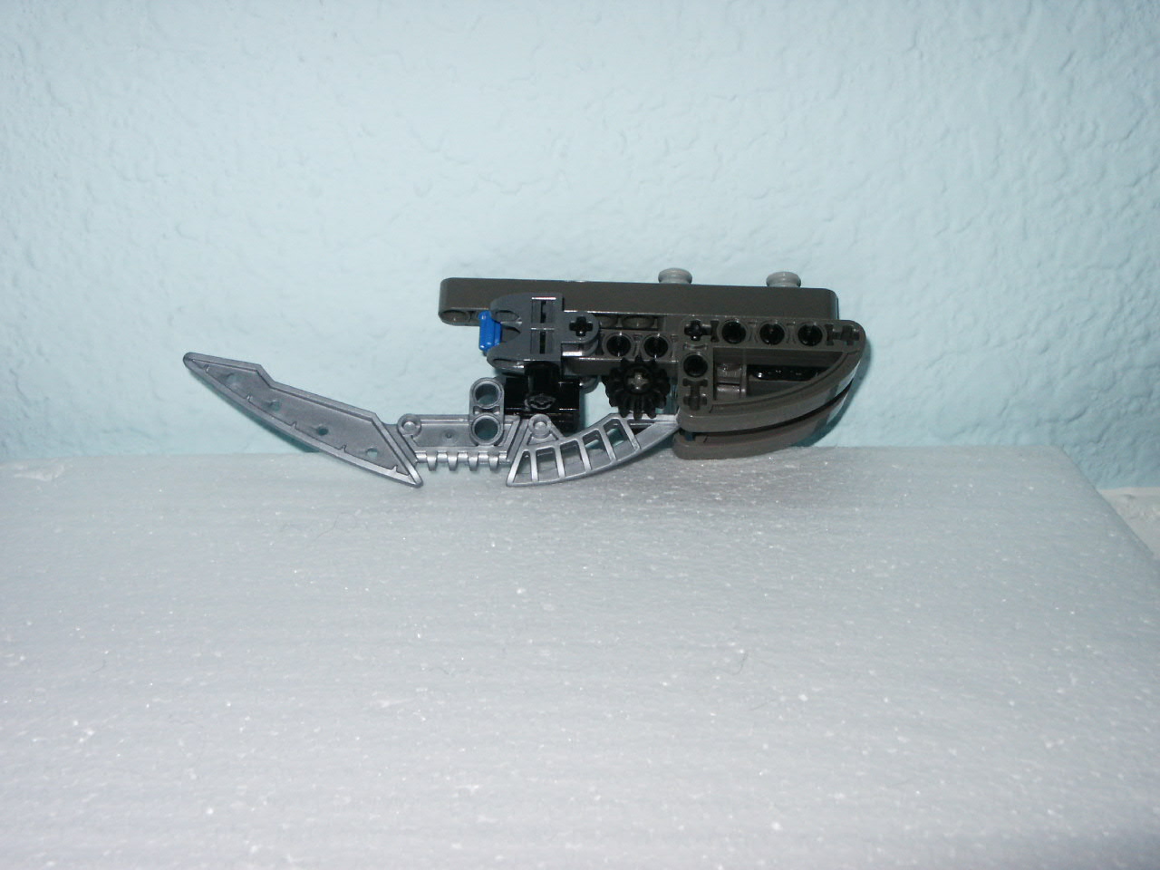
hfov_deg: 36.8
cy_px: 435
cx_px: 580
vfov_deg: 28.0
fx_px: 1743
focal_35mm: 52
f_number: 8
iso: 200
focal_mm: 10.75
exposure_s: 1/45
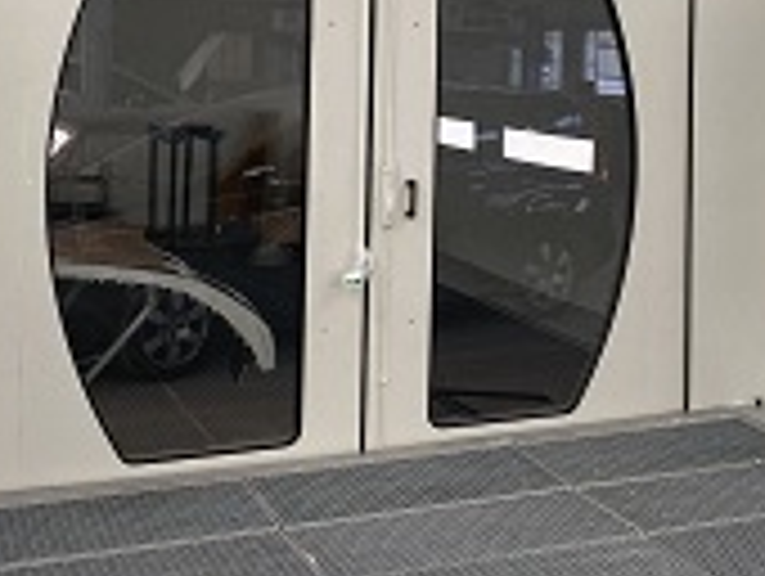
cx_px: 544
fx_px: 1350
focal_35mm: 61
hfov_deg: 31.2
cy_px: 68
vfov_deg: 23.5
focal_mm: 4.25
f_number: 1.8
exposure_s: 1/191
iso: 32
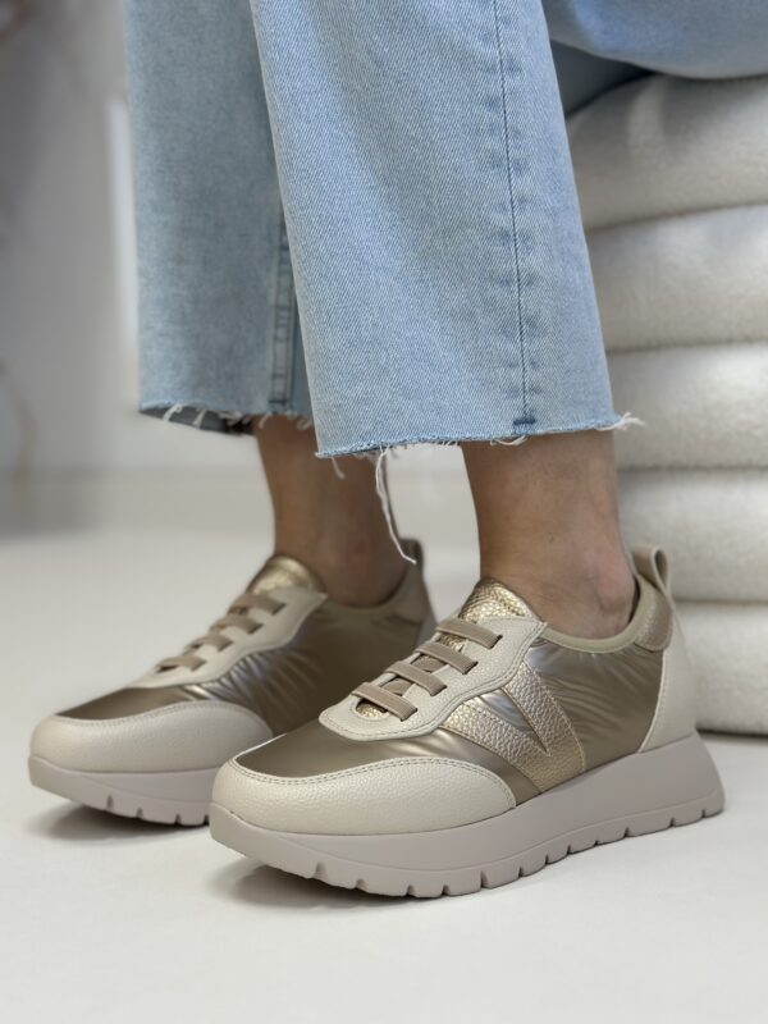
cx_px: 384
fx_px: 1420
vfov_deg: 39.7
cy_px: 512
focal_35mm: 48
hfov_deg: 30.3
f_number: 1.78
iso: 100
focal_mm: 6.86
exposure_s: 1/100
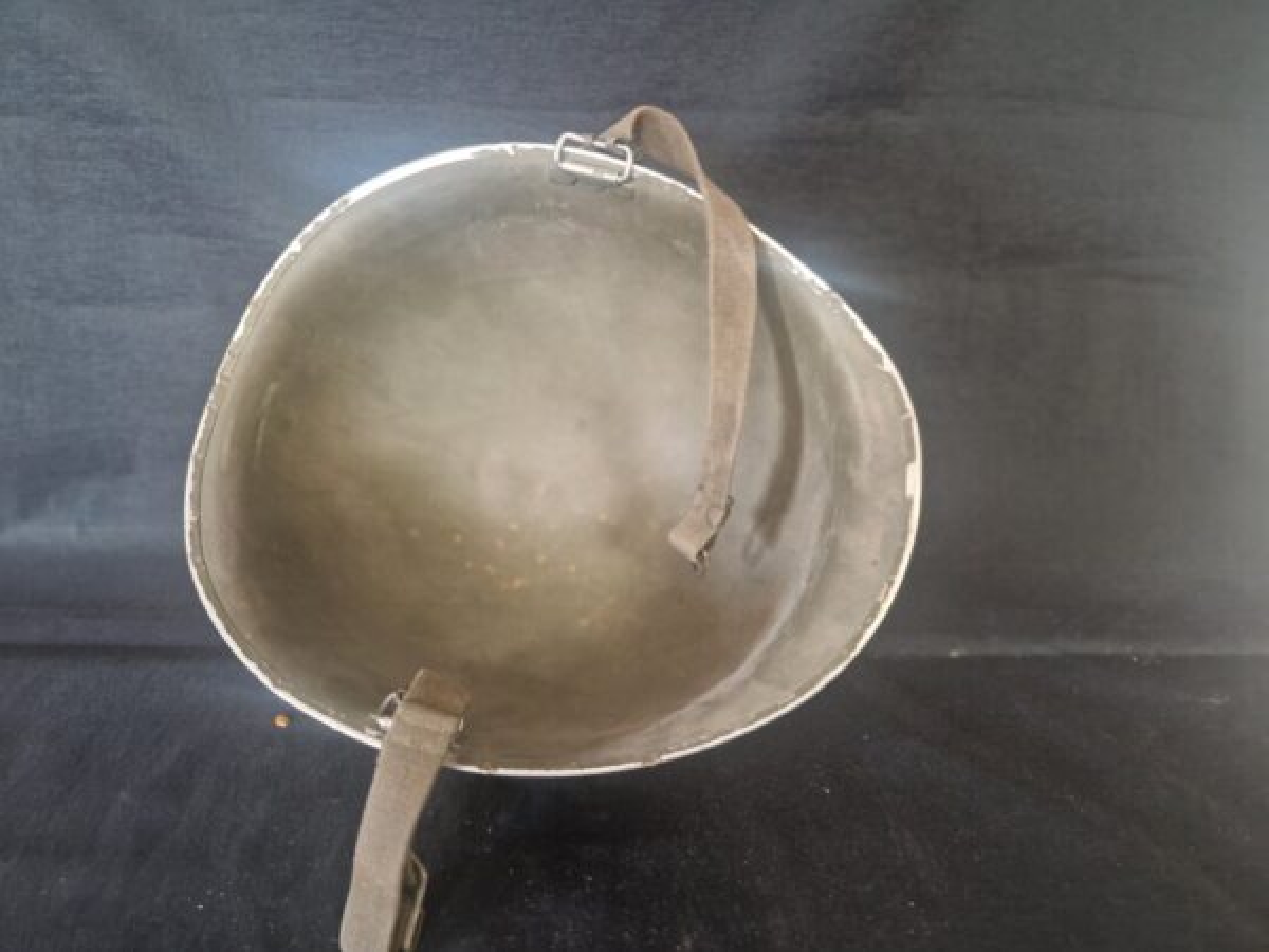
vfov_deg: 58.9
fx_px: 843
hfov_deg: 73.9
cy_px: 476
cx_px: 634
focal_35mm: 23
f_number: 1.8
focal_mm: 5.4
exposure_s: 1/25
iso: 500
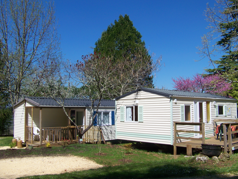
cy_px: 89
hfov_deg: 50.1
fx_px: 254
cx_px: 122
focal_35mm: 37
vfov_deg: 38.7
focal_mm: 5.85
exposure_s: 1/640
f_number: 4
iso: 64
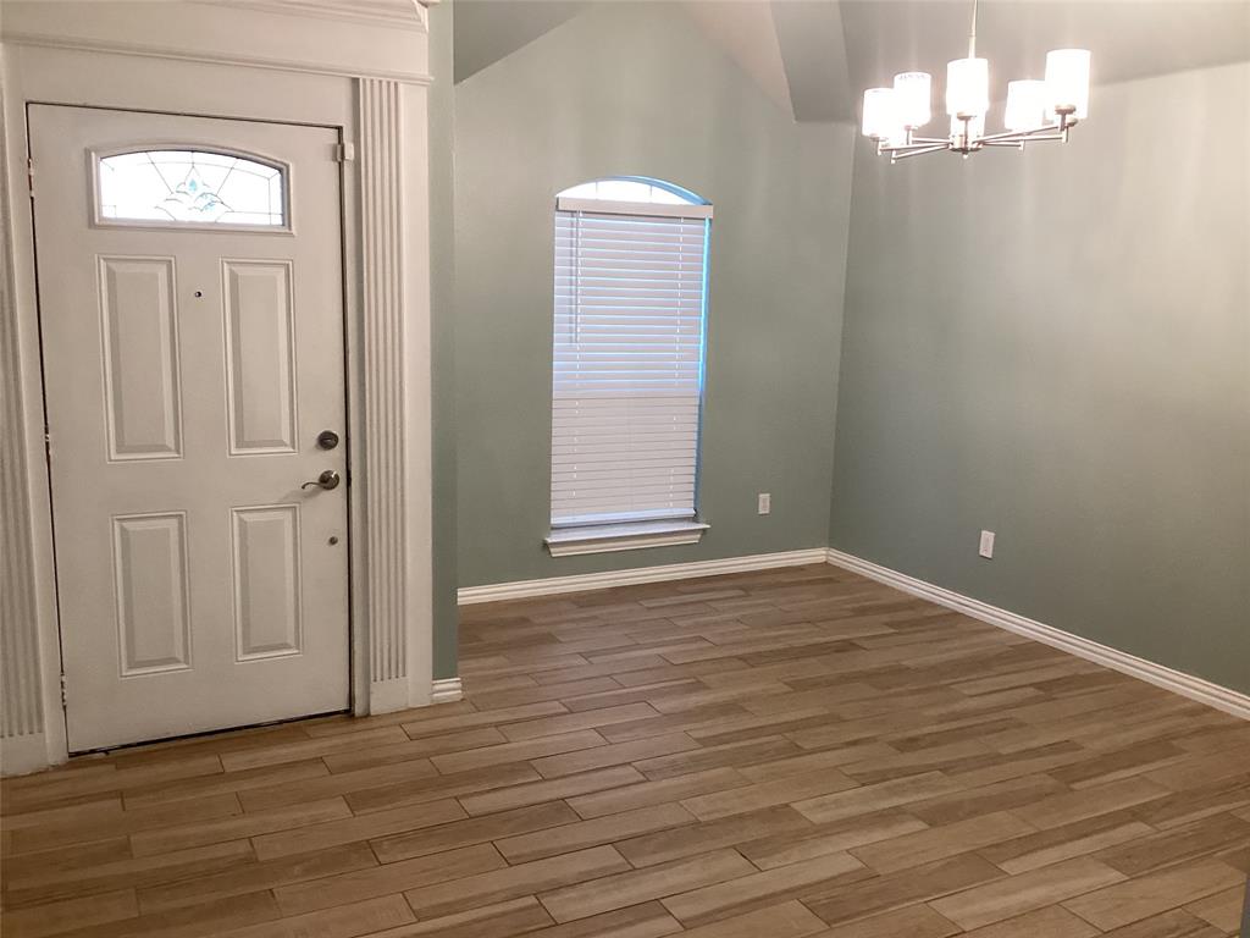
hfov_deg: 58.4
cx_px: 625
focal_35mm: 31
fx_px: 1119
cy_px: 469
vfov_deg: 45.4
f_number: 2.4
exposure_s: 1/60
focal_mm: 3.3
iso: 125
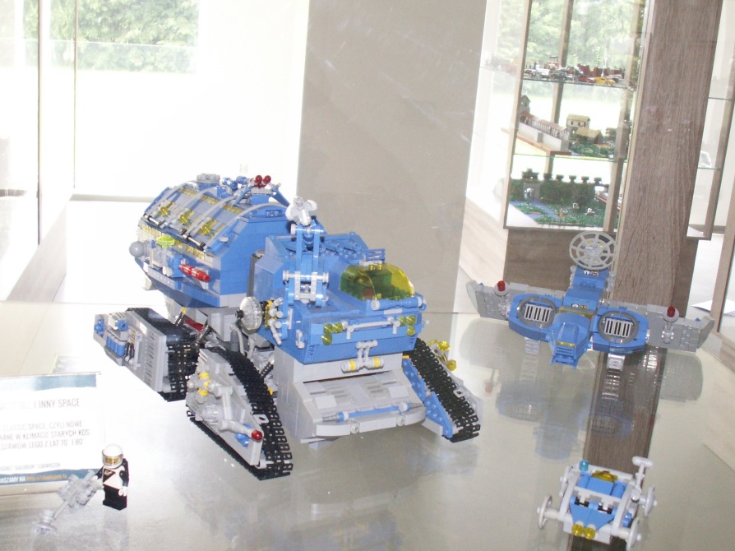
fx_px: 998
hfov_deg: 40.4
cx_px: 354
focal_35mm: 47
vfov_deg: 30.8
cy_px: 326
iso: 125
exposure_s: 1/60
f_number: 2.8
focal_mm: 5.86
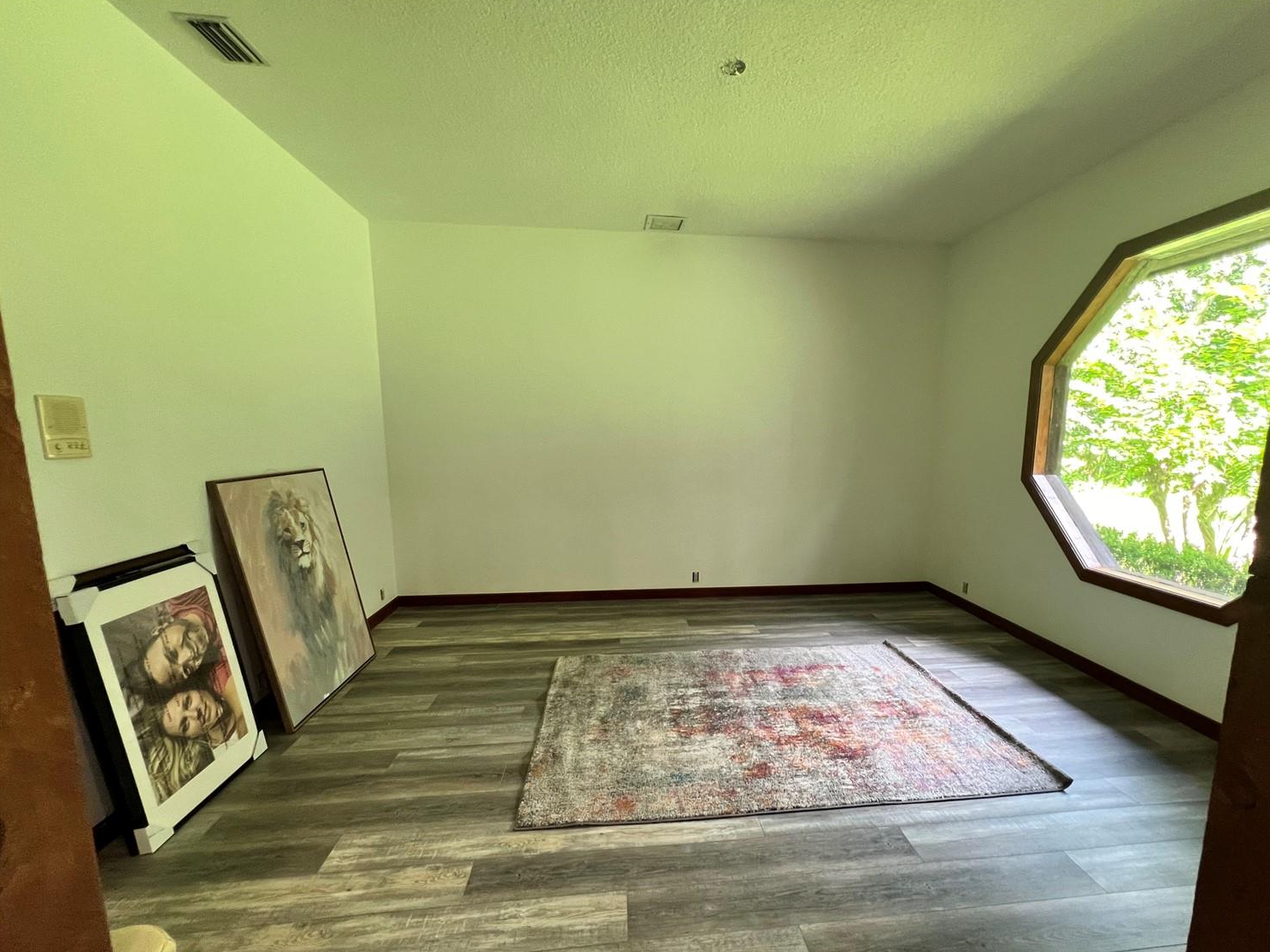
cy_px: 507
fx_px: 514
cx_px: 679
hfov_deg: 101.9
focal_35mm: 14
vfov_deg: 85.5
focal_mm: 1.57
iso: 250
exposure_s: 1/60
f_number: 1.8
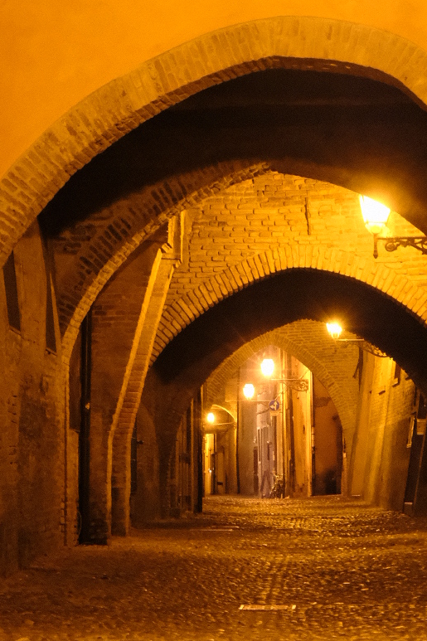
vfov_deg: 18.9
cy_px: 409
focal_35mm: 108
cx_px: 331
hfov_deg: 12.6
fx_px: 1922
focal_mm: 31.5
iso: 6400
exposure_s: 1/15
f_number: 5
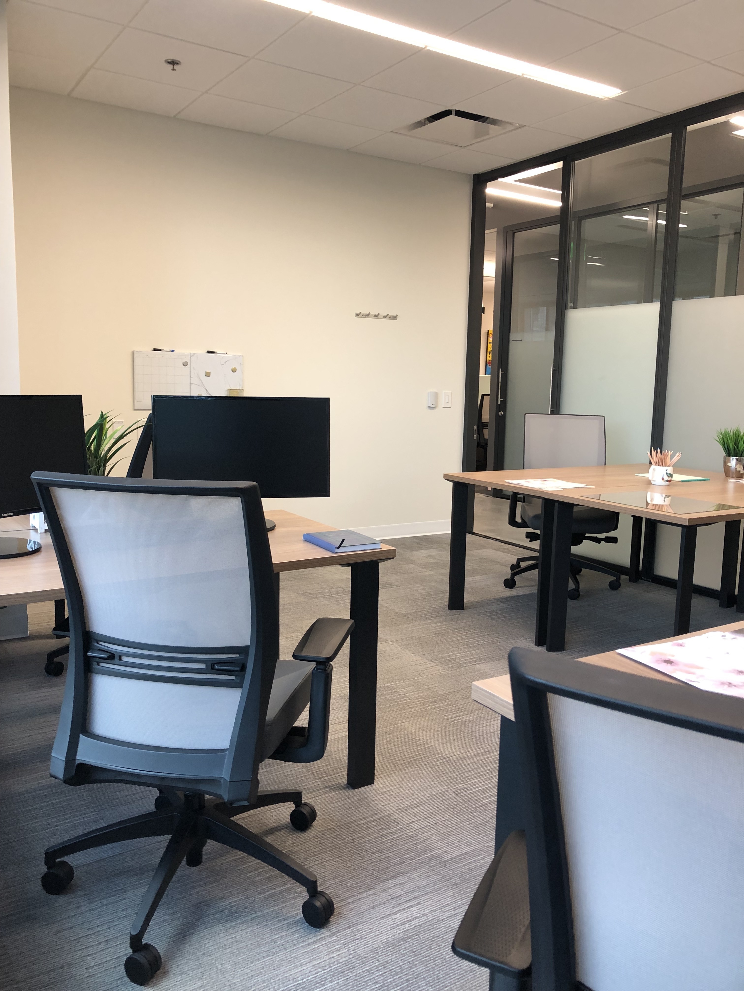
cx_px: 372
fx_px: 802
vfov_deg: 63.4
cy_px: 496
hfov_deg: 49.7
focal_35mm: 28
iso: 32
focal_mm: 3.99
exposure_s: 1/30
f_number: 1.8
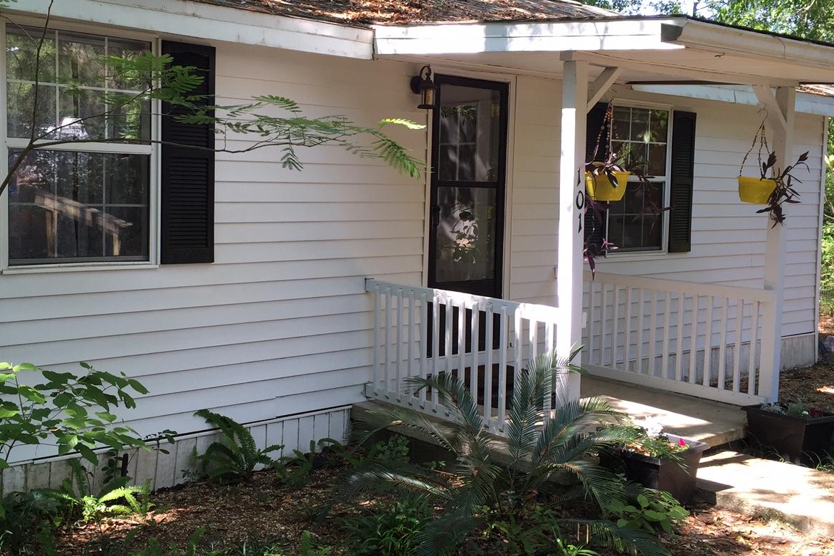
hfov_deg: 46.3
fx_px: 973
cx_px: 378
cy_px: 279
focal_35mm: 42
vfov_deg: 31.9
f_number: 2.2
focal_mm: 4.15
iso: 40
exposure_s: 1/120
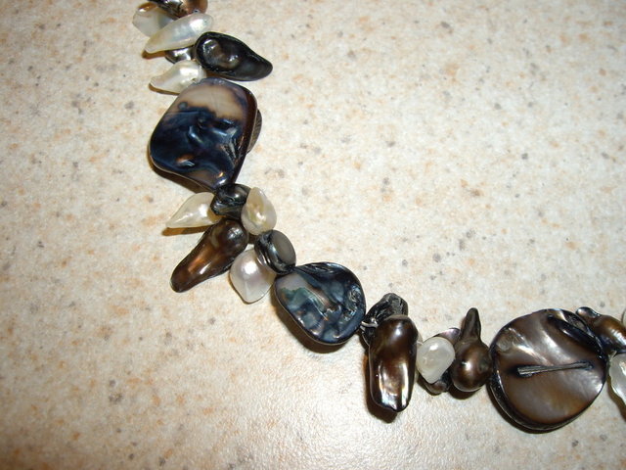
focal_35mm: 38
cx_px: 313
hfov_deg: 49.0
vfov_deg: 37.7
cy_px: 235
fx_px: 687
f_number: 4.3
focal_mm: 6.2
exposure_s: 1/40
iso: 50
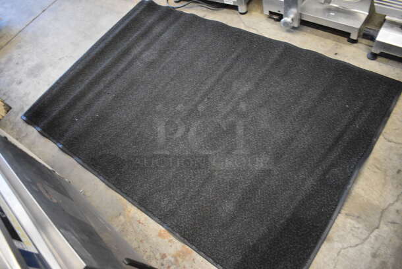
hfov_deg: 67.3
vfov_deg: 48.0
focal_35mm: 27
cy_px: 134
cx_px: 201
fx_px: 302
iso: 4000
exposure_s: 1/125
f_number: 3.5
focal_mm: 18
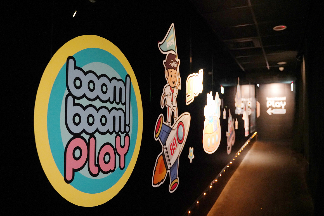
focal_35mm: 29
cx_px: 159
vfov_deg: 44.9
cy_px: 111
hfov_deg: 63.7
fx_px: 261
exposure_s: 1/160
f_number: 2.8
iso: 10000
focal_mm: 28
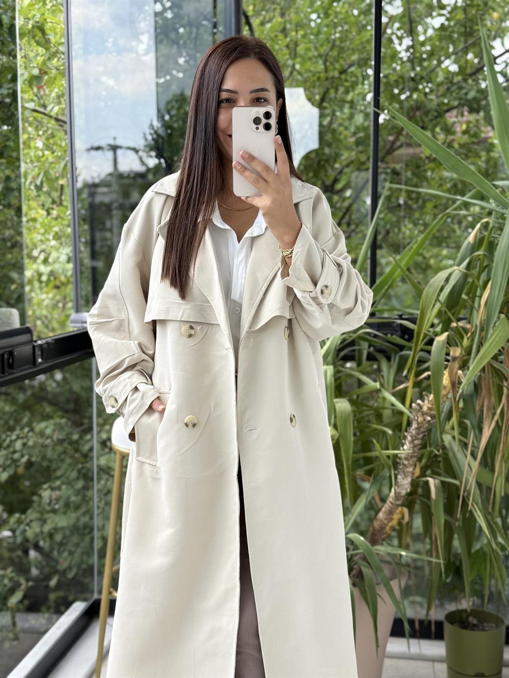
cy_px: 339
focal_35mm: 48
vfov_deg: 39.7
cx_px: 254
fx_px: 941
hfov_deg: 30.3
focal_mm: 6.76
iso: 64
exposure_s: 1/240
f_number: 1.78
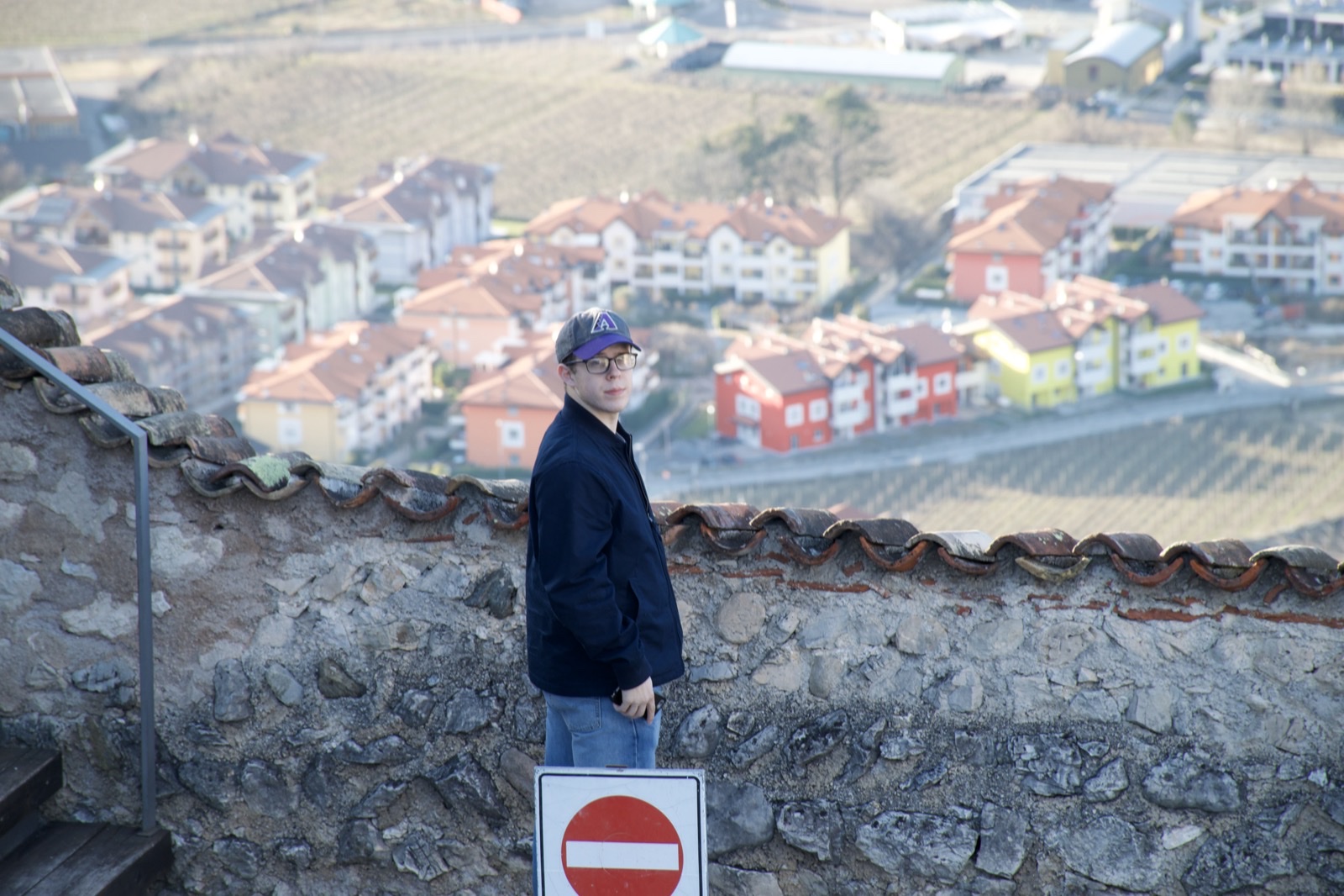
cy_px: 448
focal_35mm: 210
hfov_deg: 9.8
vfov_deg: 6.5
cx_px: 672
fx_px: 7838
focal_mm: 140
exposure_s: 1/100
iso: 400
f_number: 9
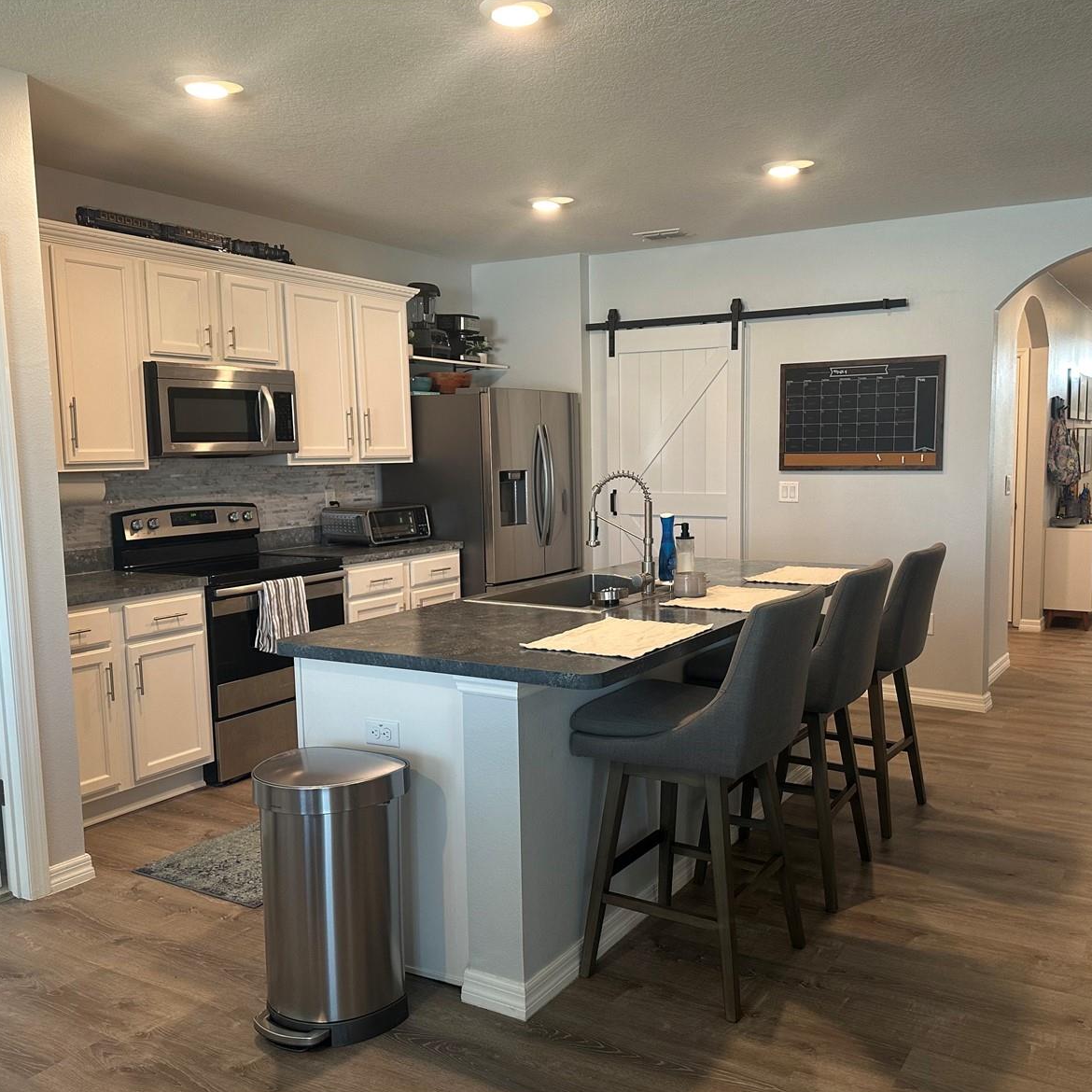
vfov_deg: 55.6
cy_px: 555
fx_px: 1035
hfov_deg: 55.3
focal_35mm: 29
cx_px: 637
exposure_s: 1/60
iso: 160
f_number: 1.78
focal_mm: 6.86
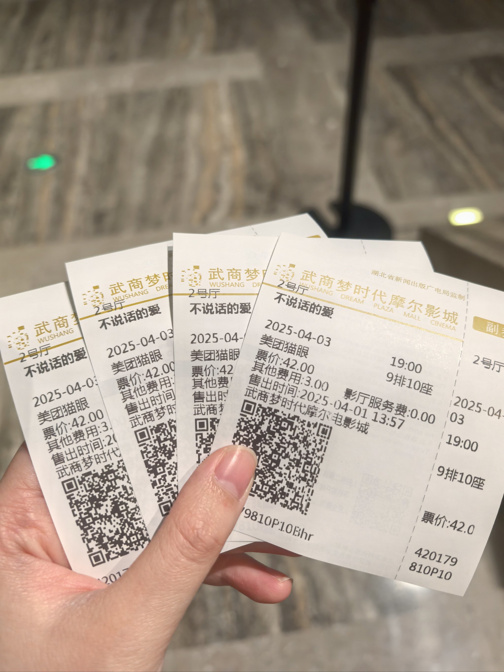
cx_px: 252
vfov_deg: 65.3
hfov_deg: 51.4
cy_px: 336
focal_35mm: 27
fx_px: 524
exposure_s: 1/50
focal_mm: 6.98
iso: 200
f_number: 2
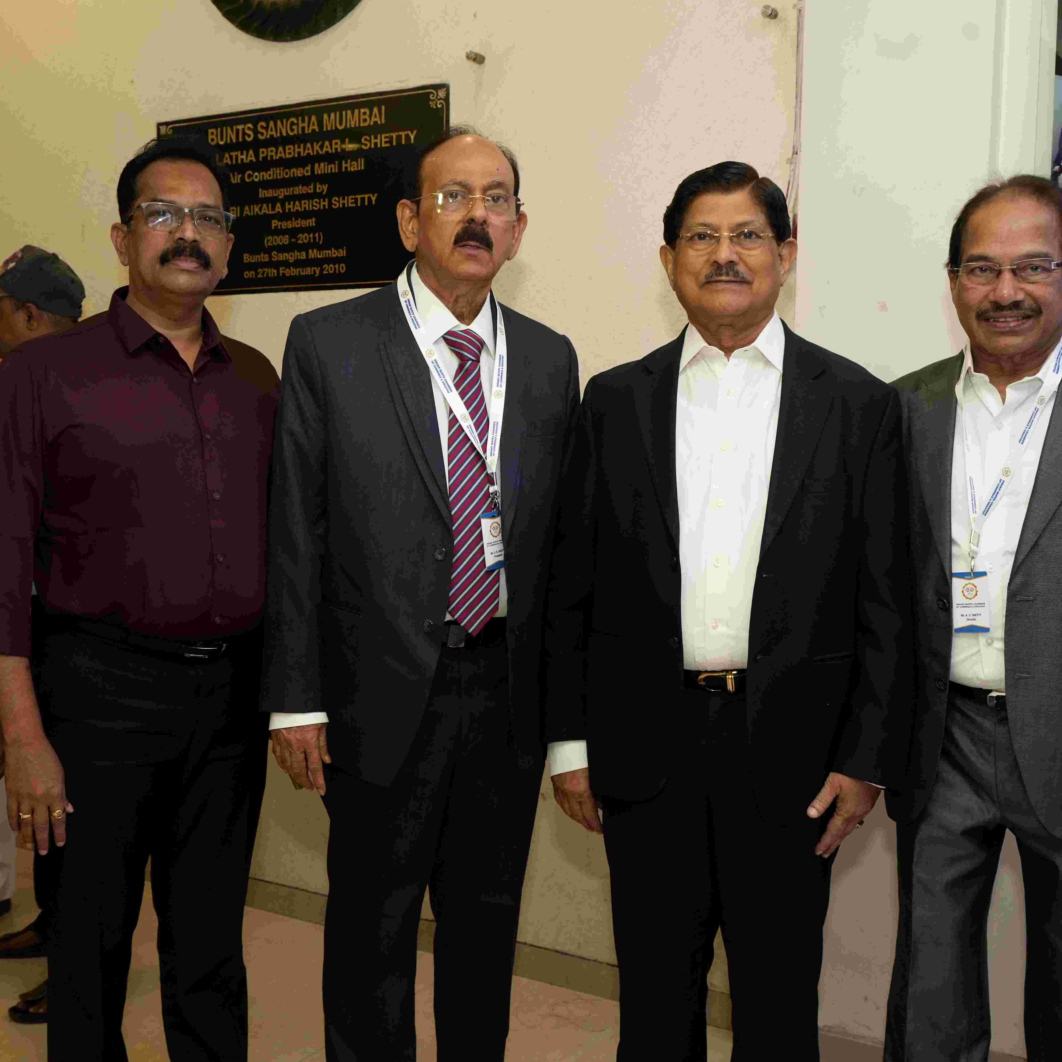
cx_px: 432
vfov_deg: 40.9
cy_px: 539
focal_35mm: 41
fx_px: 1423
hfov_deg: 40.8
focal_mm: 31
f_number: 6.3
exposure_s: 1/160
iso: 3200
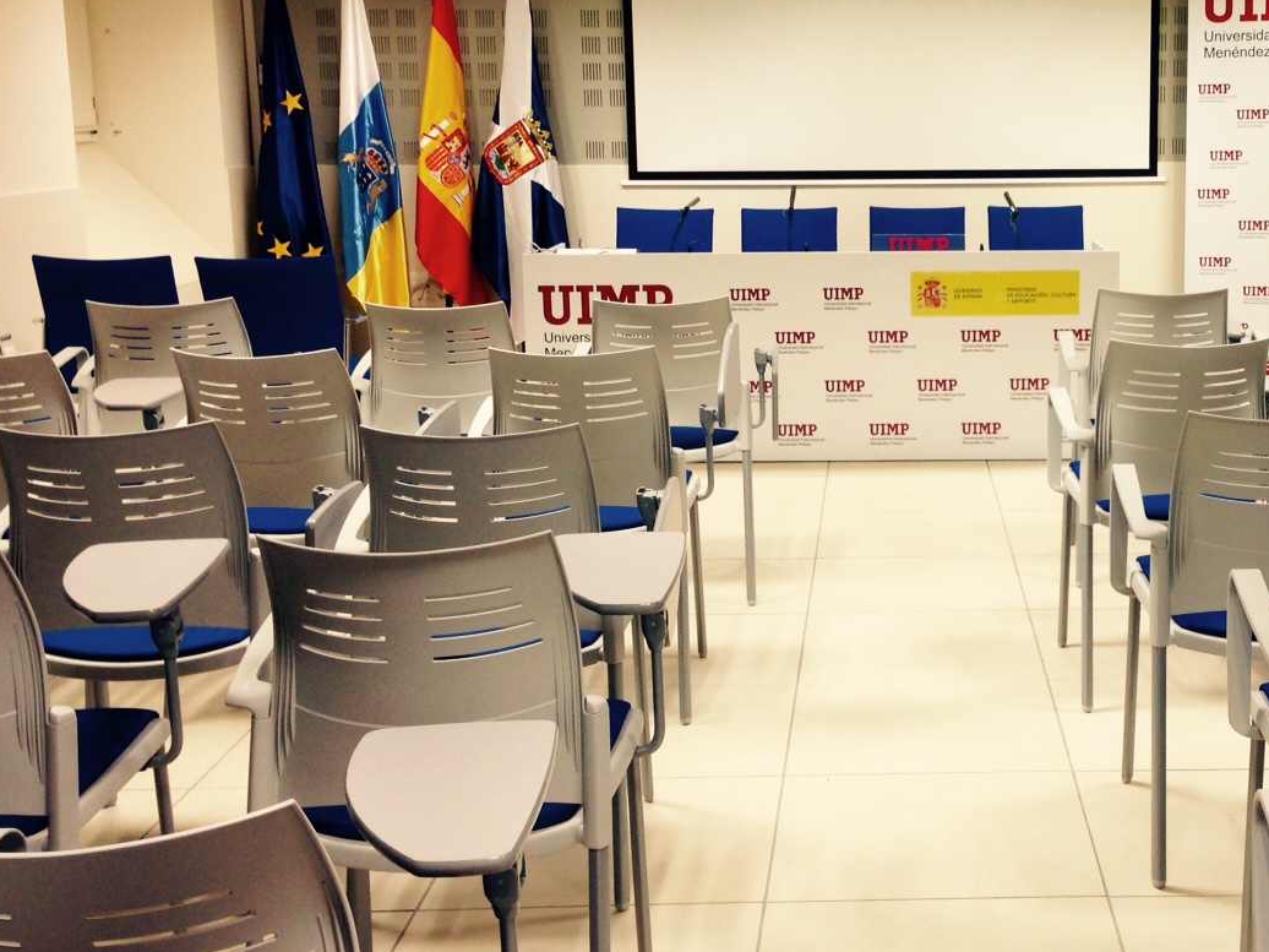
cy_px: 404
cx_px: 914
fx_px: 1906
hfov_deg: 36.2
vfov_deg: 28.0
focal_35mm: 52
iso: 50
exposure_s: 1/20
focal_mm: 4.12
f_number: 2.4
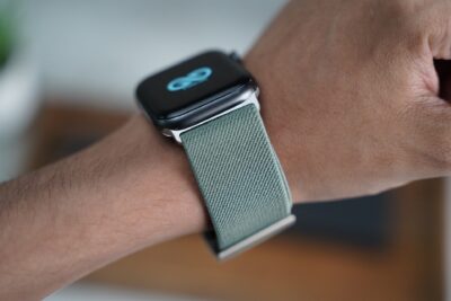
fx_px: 815
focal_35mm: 65
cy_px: 150
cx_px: 226
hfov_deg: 30.9
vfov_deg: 20.9
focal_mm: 65
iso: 2000
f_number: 2.8
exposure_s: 1/200
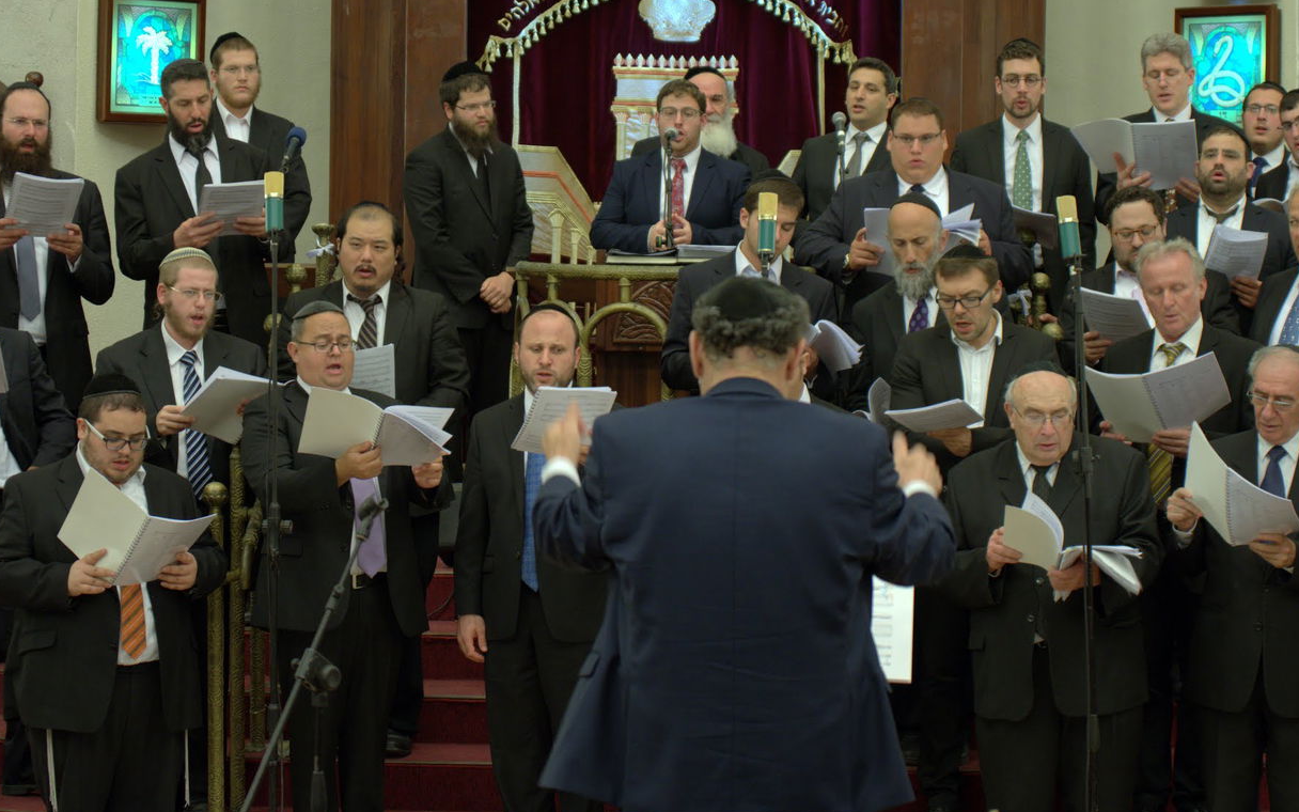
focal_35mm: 88
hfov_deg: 23.5
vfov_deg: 14.8
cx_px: 702
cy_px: 352
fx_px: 3115
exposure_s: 1/40
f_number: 2.8
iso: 800
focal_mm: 50
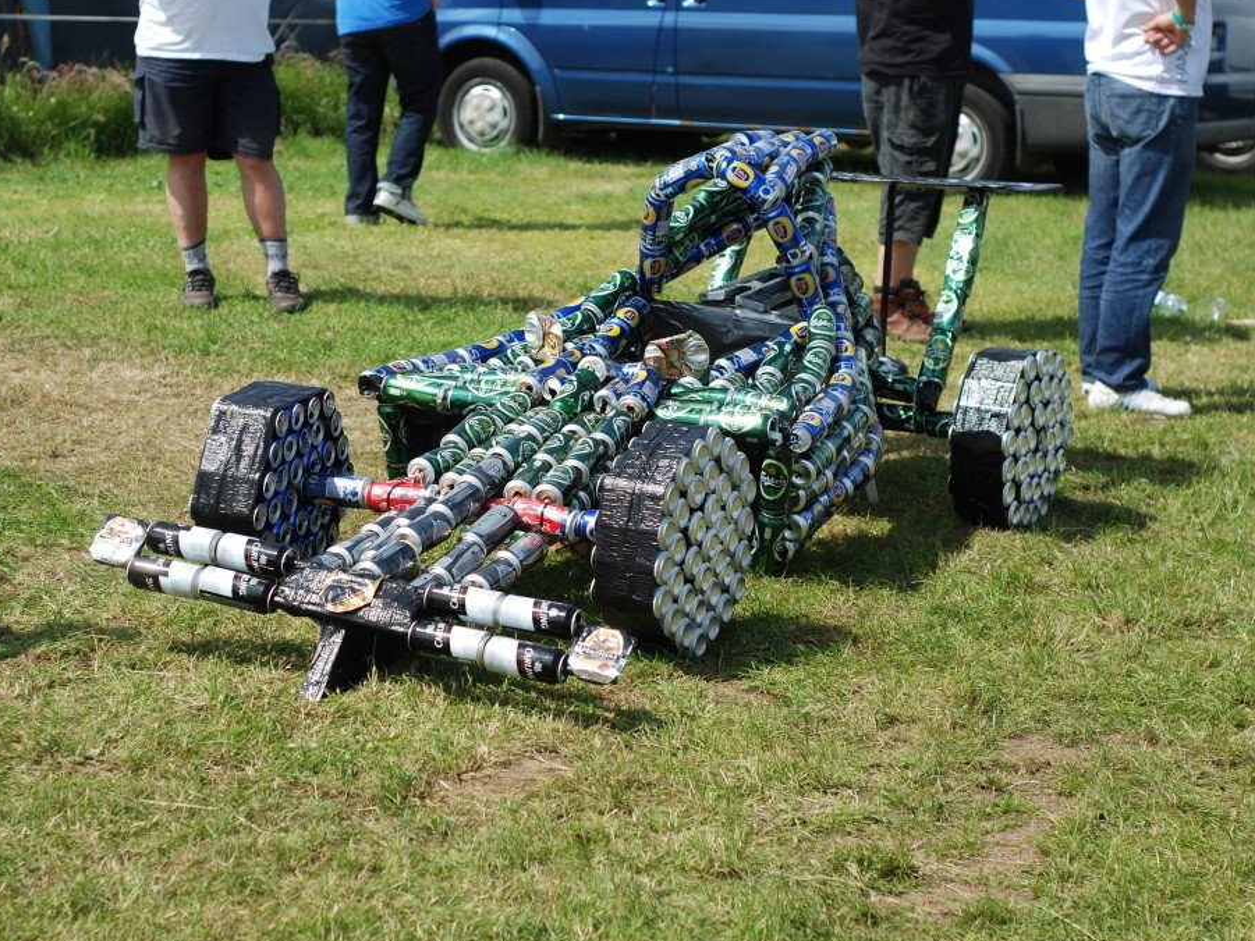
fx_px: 2973
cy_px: 470
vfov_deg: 18.0
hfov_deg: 23.8
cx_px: 543
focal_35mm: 82
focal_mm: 50
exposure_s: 1/1000
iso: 100
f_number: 4
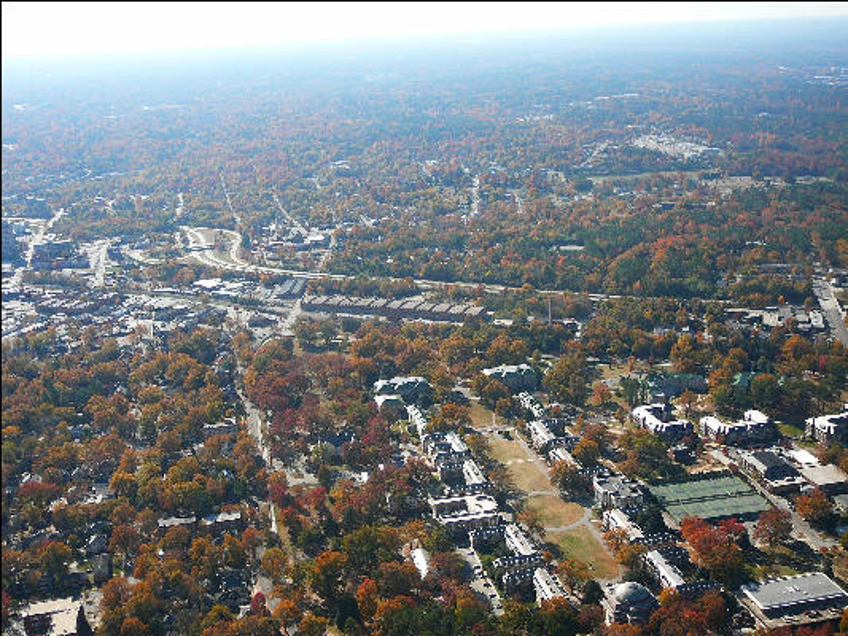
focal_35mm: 43
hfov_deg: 43.8
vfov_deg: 33.6
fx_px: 1054
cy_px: 318
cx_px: 424
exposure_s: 1/500
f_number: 3.2
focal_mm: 6.4
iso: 80
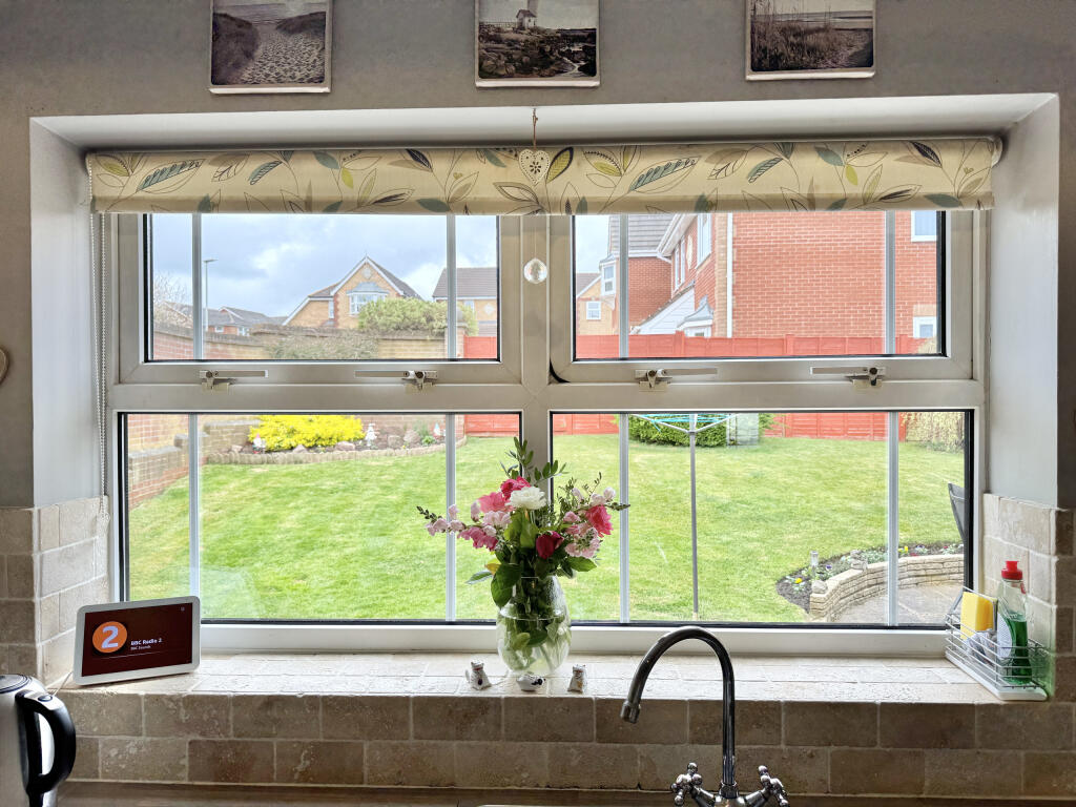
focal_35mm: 24
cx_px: 538
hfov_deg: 71.6
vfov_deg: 56.8
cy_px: 404
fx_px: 746
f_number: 1.78
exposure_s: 1/535
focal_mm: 6.76
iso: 80
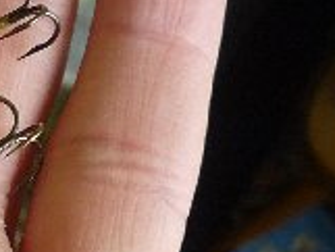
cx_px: -204
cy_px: 252
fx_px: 1152
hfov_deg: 15.0
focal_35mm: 119
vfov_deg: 12.3
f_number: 3.3
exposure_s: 1/30
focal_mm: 5.2
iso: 250
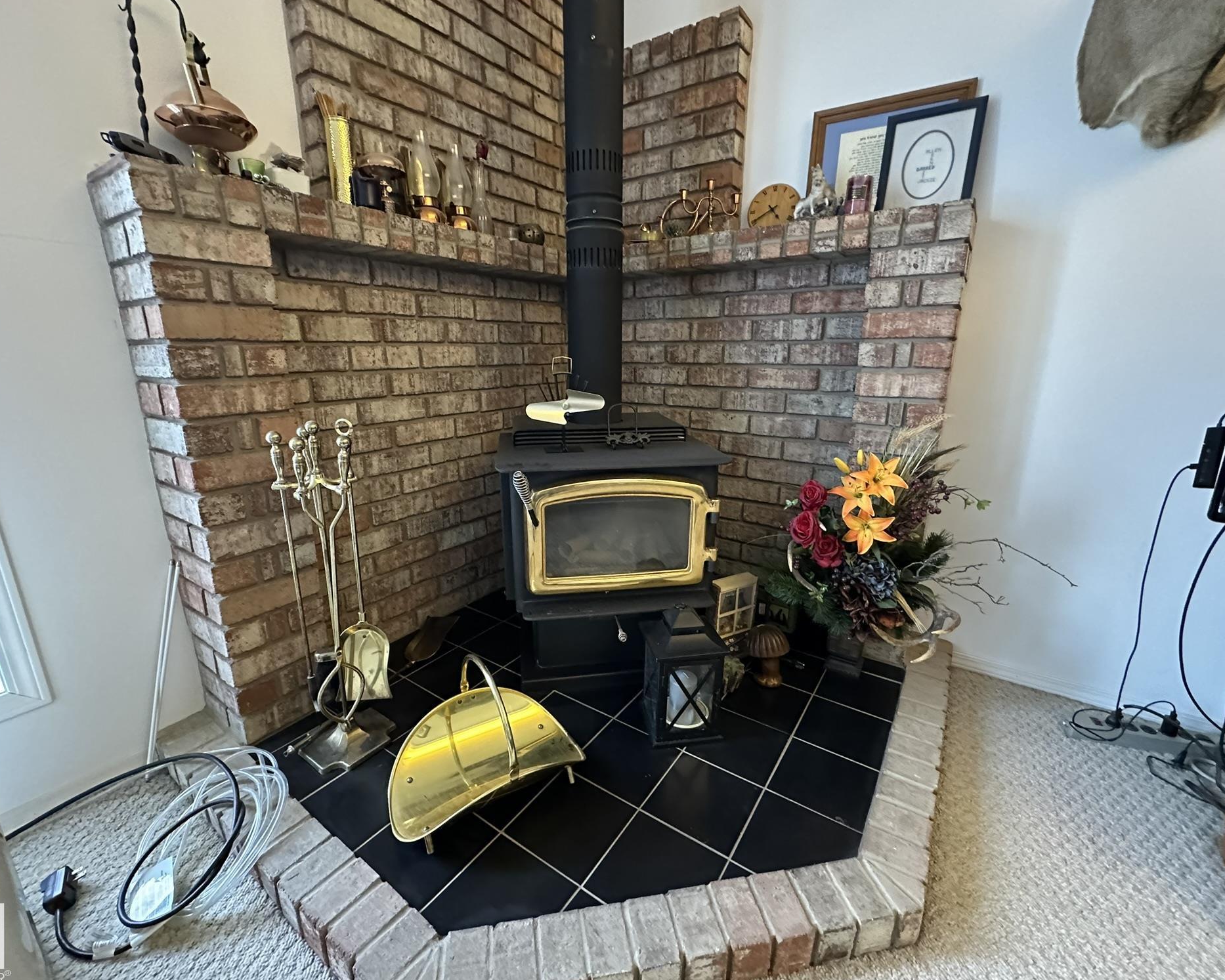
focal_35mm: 15
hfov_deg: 96.8
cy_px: 488
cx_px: 611
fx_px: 544
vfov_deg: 84.0
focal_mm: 2.22
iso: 800
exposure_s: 1/40
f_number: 2.2
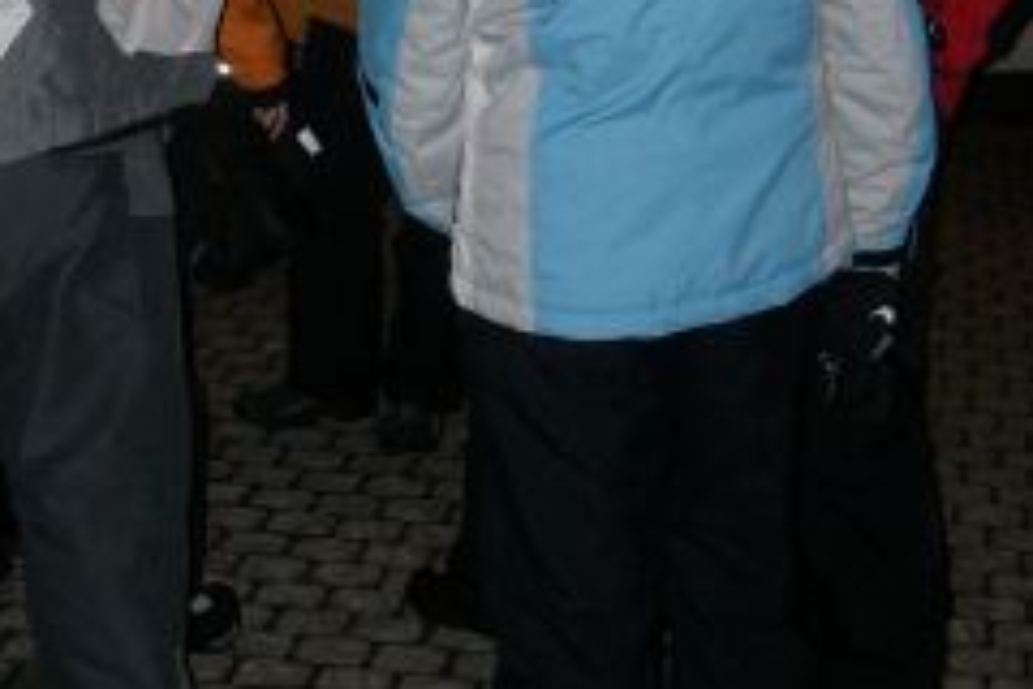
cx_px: 168
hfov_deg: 20.3
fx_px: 2841
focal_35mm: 99
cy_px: 90
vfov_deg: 13.7
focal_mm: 7.9
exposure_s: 1/60
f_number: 2.8
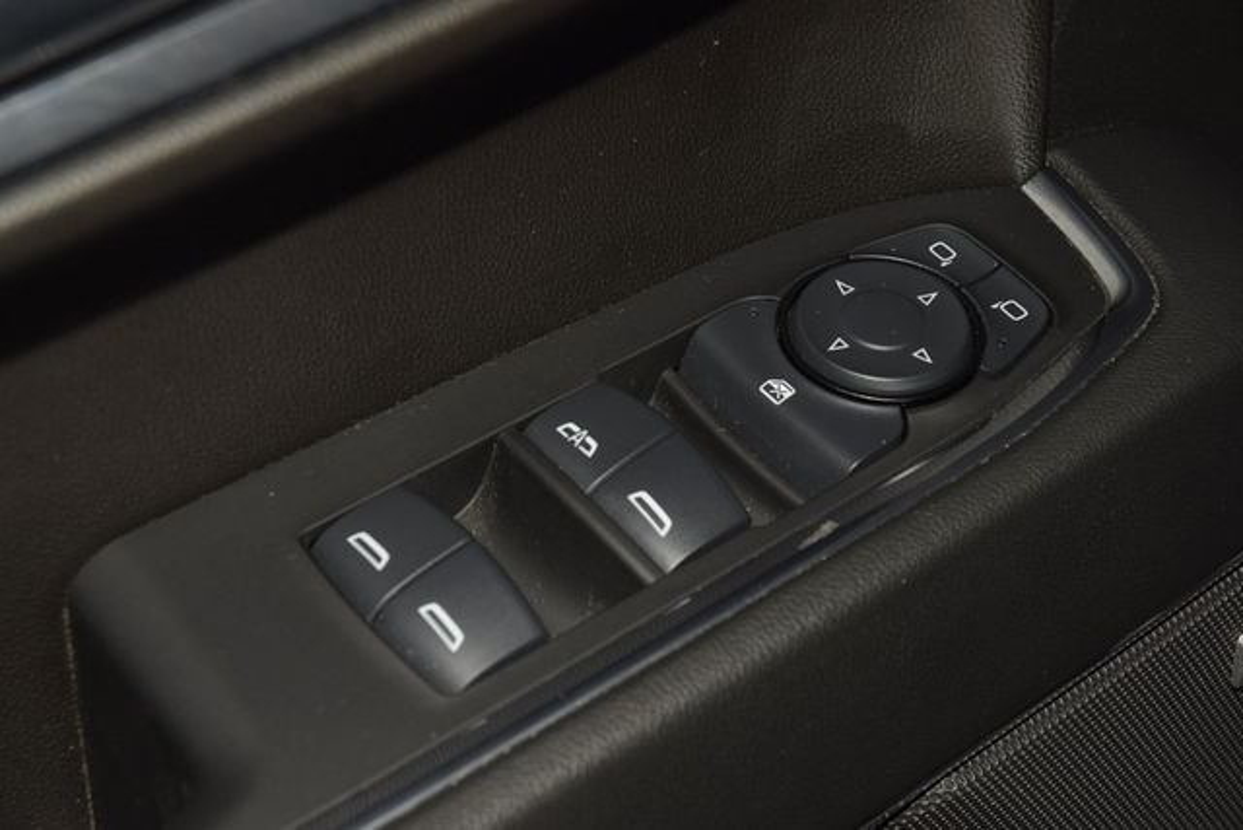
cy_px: 415
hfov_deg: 19.5
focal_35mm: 105
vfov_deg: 13.0
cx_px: 622
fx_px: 3626
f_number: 8
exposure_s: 1/125
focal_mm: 70
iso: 100
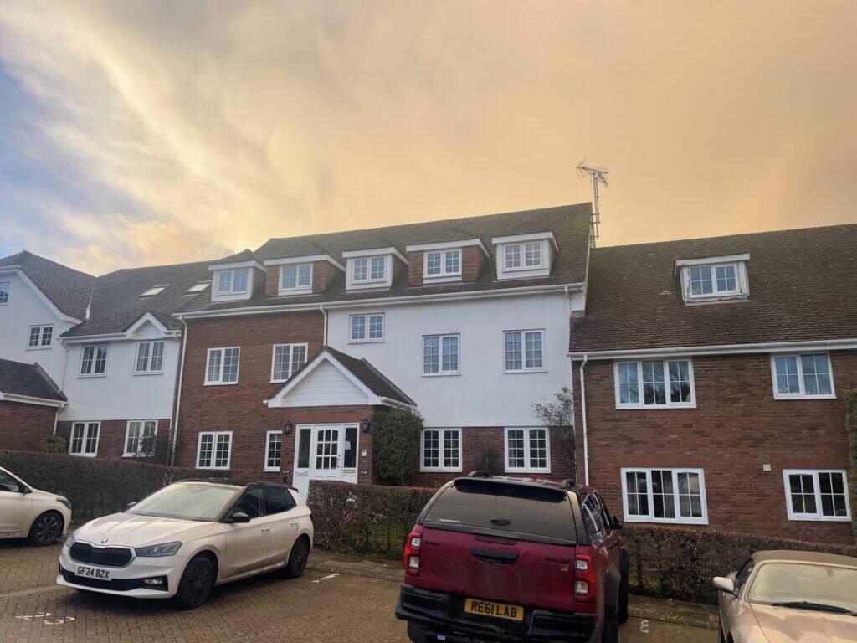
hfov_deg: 67.3
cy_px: 322
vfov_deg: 53.1
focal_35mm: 26
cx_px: 428
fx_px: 644
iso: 32
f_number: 1.6
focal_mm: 4.2
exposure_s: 1/1024
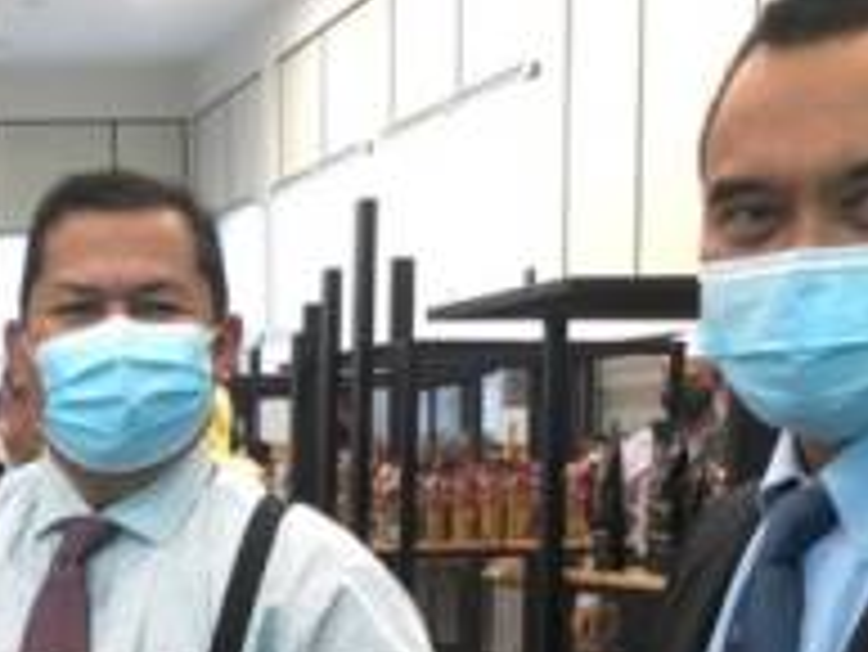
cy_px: 827
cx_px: -4
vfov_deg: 16.2
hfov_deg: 21.7
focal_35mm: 87
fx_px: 2183
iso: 50
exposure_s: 1/17
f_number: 1.8
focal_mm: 4
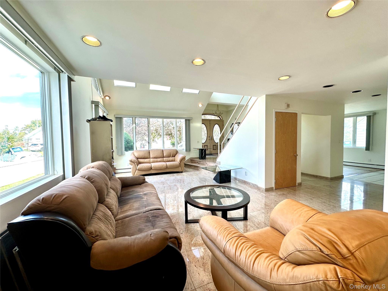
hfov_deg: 102.1
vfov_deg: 85.7
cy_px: 146
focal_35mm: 14
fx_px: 157
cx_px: 194
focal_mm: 2.22
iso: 64
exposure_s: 1/120
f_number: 2.2
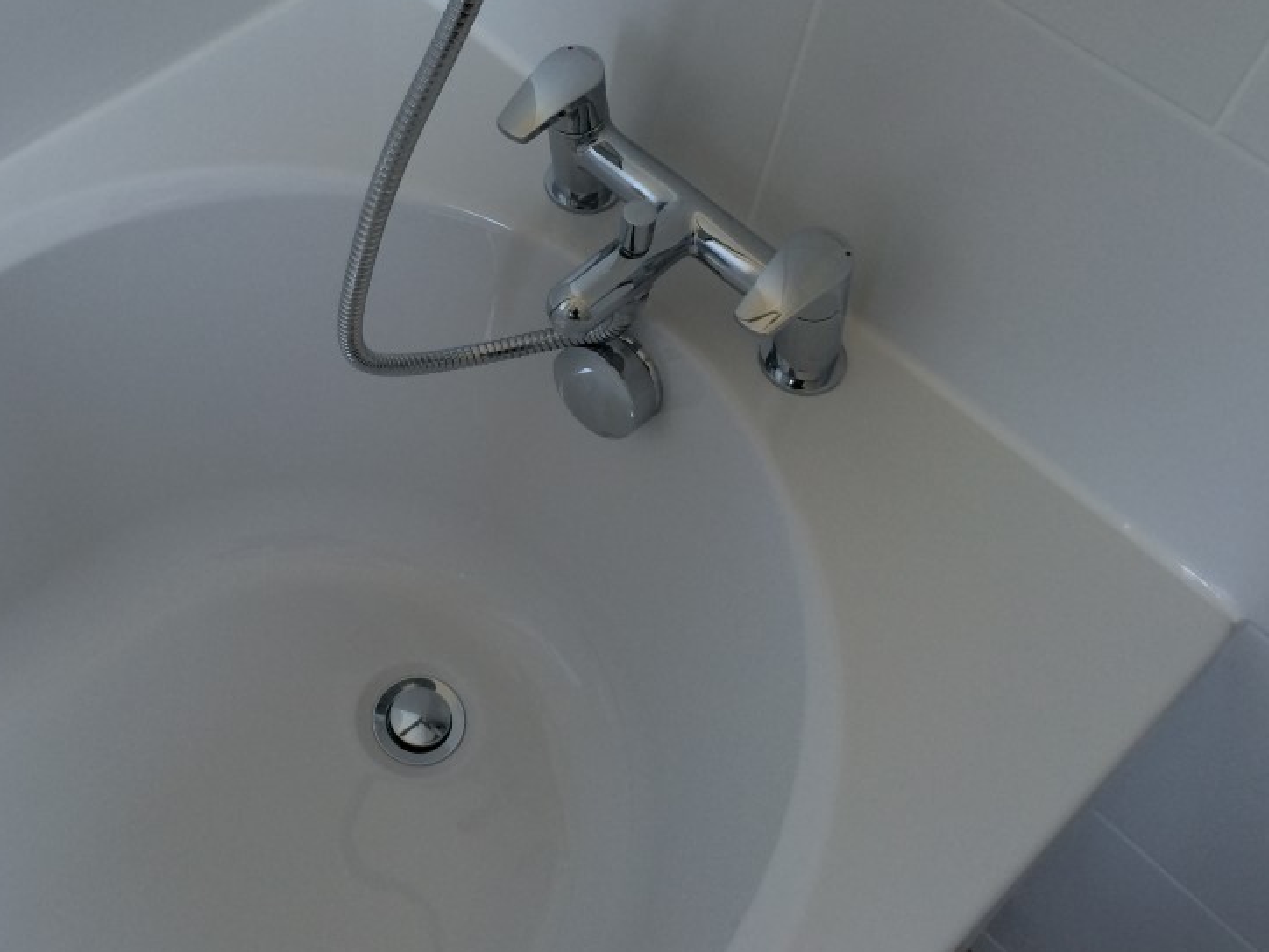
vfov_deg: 34.9
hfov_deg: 45.1
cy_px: 345
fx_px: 1503
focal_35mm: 41
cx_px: 429
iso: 40
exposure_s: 1/33
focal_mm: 4.15
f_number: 2.2
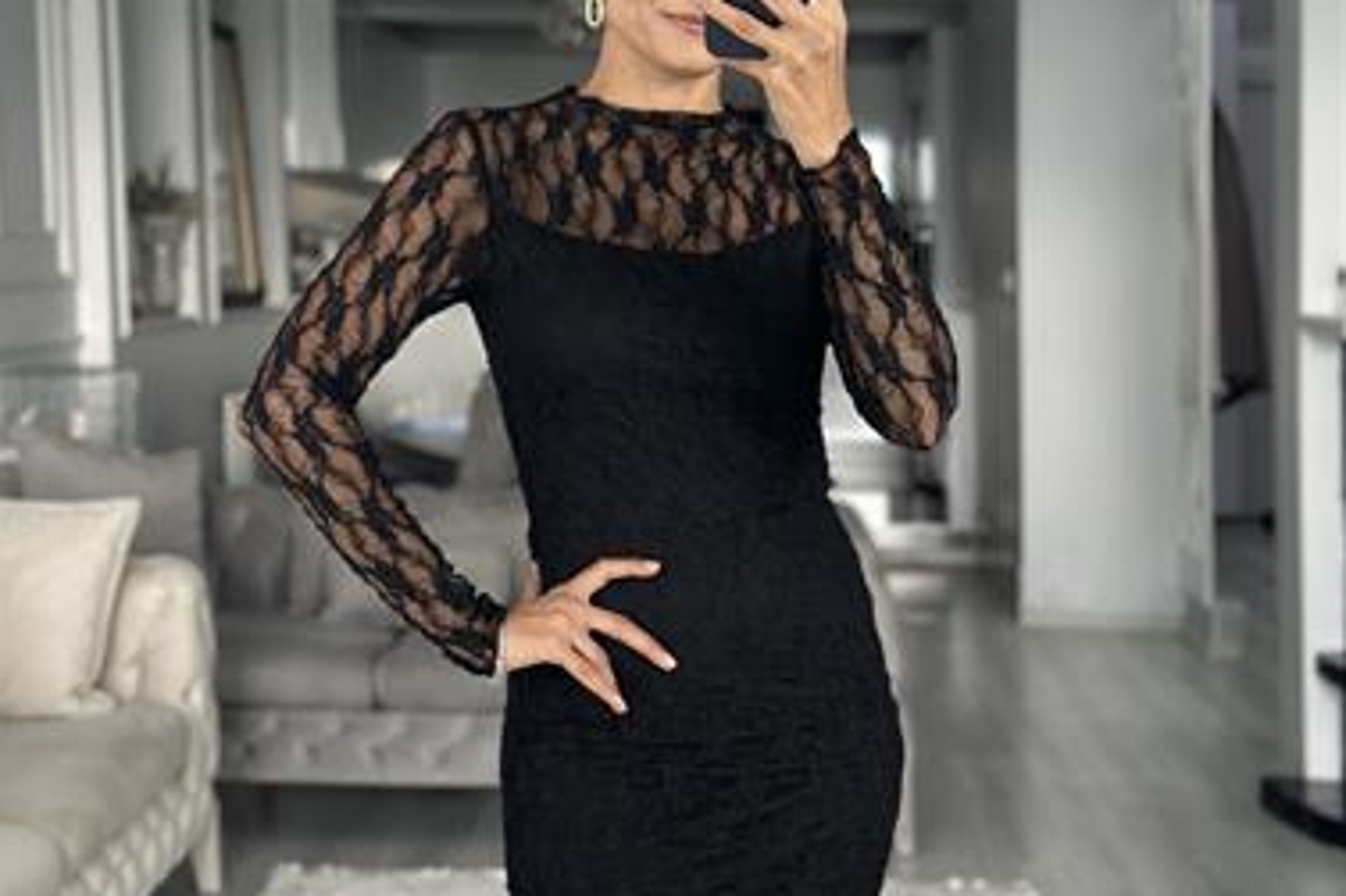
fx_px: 2504
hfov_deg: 30.1
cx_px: 671
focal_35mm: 67
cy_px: 382
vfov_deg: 20.3
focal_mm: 6.86
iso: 320
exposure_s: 1/60
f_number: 1.78
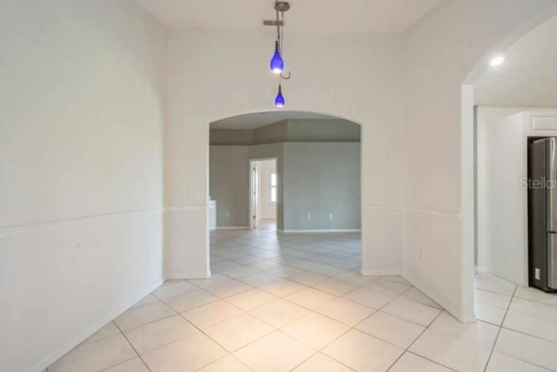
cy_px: 183
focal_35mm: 16
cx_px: 293
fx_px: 248
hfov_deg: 96.6
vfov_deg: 73.8
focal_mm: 10
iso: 200
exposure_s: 1/8
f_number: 8
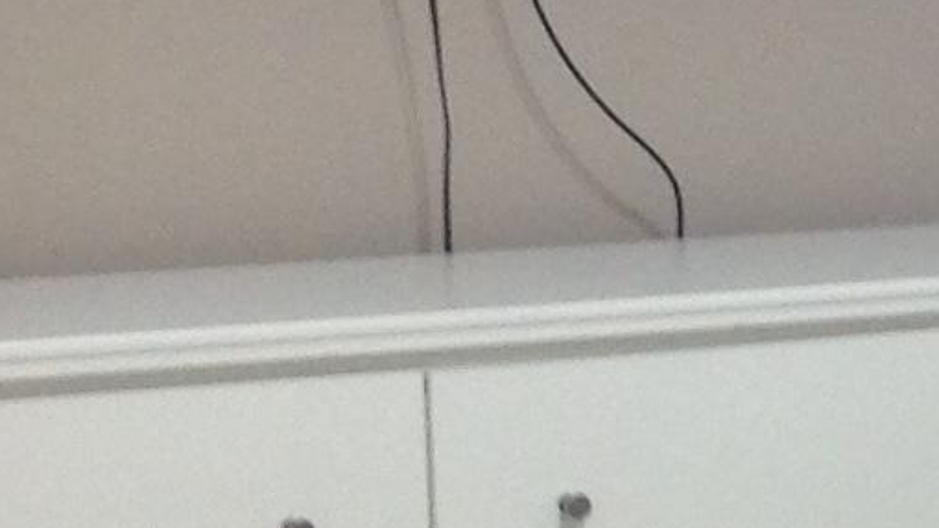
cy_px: 390
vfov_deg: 6.2
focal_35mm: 194
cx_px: 1531
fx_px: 4829
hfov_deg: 10.6
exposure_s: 1/15
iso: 100
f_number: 2.4
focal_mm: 4.28
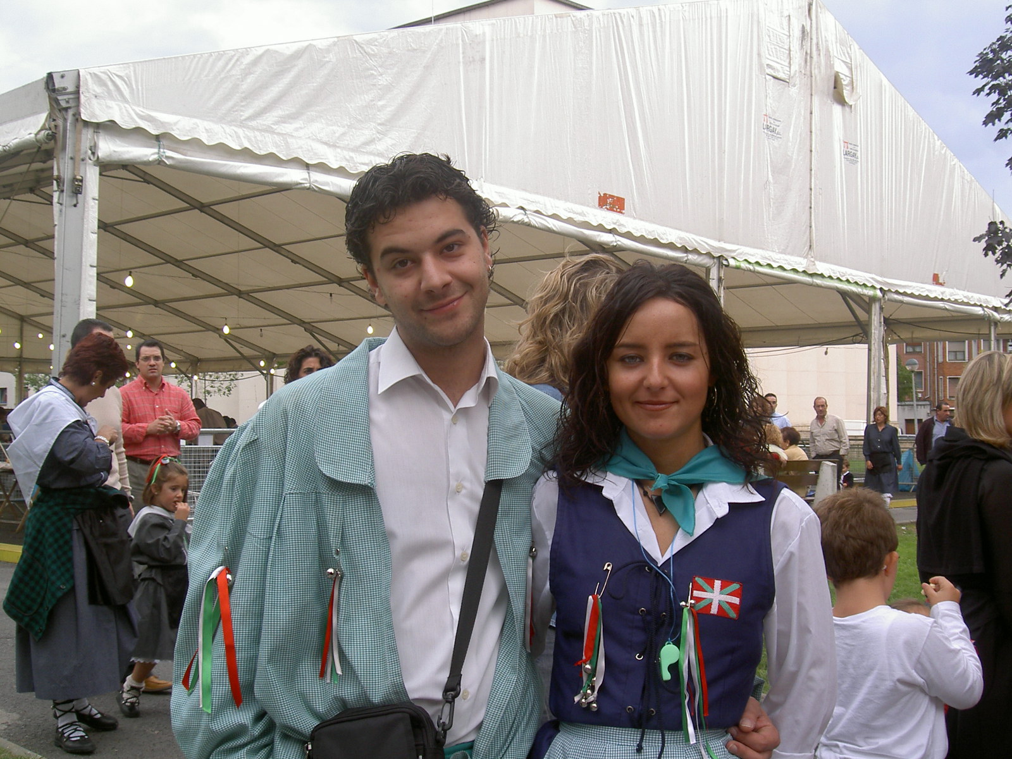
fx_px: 1286
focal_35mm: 44
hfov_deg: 42.9
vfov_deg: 32.9
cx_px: 506
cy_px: 380
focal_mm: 9
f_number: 4.9
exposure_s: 1/132
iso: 100
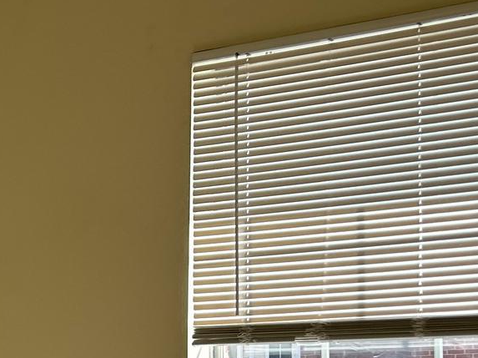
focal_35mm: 93
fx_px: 1283
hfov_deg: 19.9
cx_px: -78
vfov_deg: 15.3
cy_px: 436
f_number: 1.5
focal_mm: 5.7
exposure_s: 1/1377
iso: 50
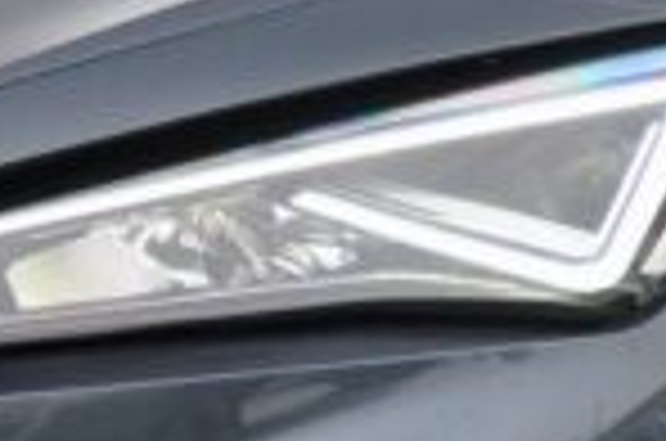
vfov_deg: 4.7
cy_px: 50
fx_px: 5372
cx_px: 724
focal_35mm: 291
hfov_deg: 7.1
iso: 500
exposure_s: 1/80
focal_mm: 28
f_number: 4.5
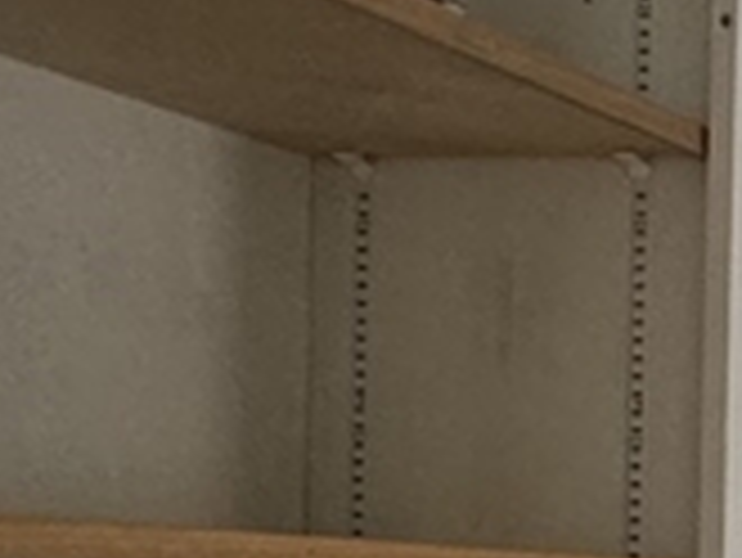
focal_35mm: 87
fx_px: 1866
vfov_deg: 16.2
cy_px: 693
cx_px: 1637
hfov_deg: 15.6
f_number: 2.2
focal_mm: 2.22
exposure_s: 1/60
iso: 400
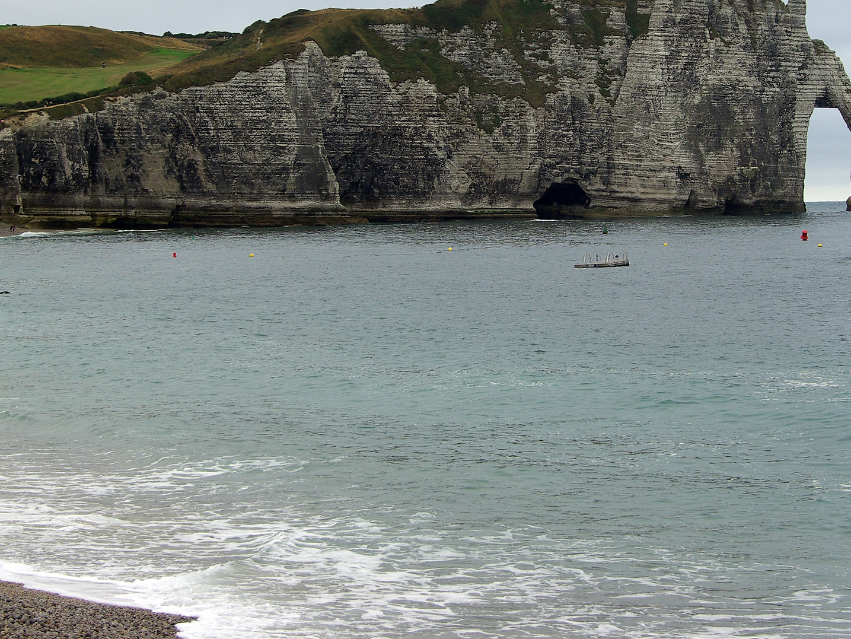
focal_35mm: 103
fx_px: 2533
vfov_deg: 14.3
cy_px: 176
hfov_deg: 19.1
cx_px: 498
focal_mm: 42.5
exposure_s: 1/125
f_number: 6.7
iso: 100
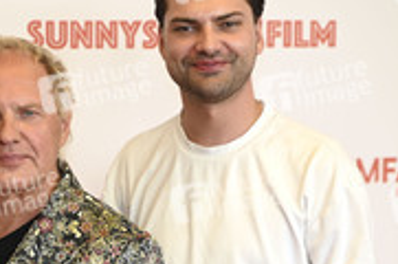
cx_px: 36
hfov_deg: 10.9
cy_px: 253
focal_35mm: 187
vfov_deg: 7.3
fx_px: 2064
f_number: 2.8
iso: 320
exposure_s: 1/125
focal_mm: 75
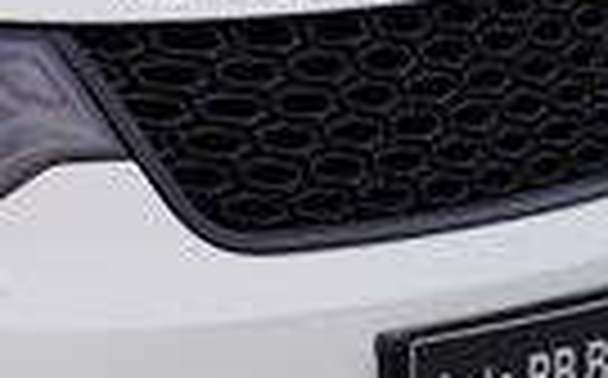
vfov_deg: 5.1
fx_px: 4220
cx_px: -865
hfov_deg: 7.7
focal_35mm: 255
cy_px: 34
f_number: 5.6
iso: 100
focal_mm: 33
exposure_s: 1/80
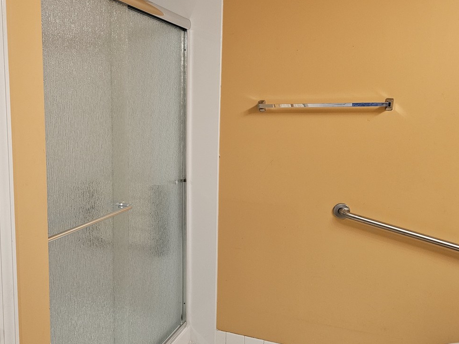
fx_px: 451
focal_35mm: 34
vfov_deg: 41.8
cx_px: 171
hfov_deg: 53.3
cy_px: 160
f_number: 1.7
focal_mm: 6.3
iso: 320
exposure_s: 1/120
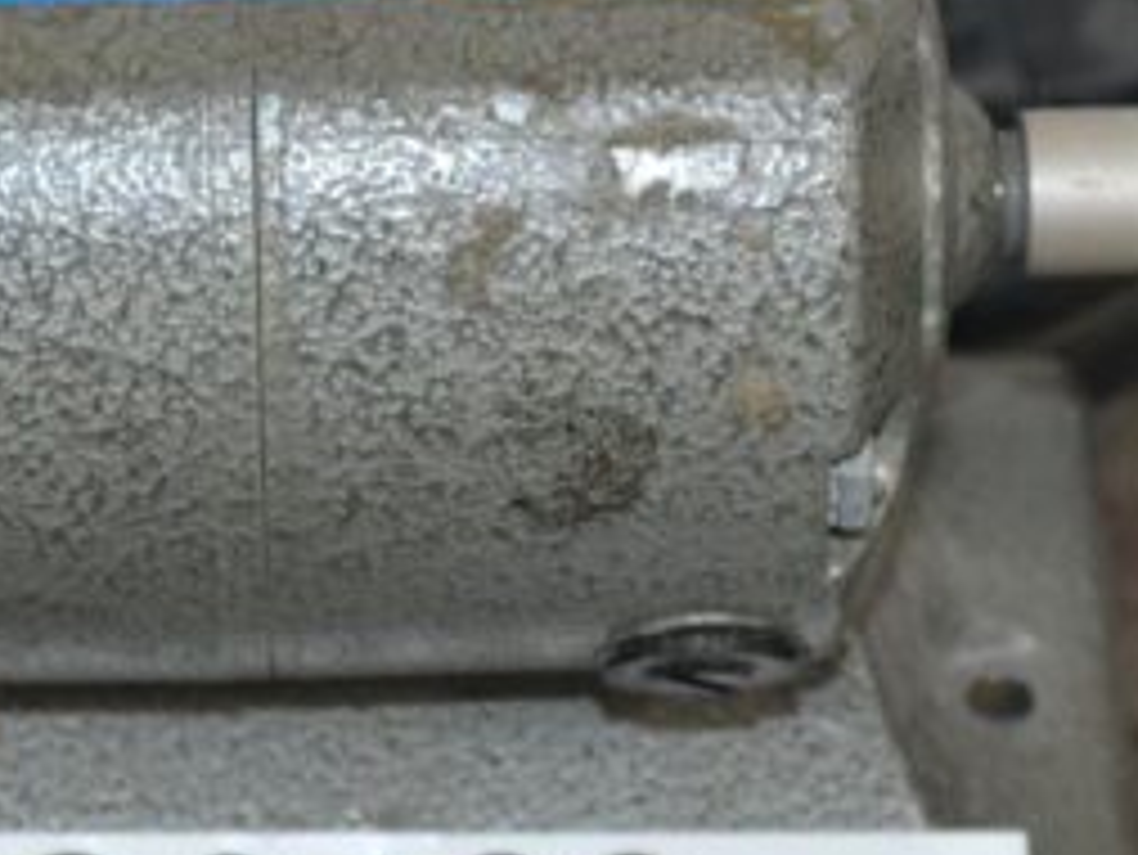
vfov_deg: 8.5
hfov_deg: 11.3
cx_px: 378
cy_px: 526
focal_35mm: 175
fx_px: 5756
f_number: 5.3
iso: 720
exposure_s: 1/60
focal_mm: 40
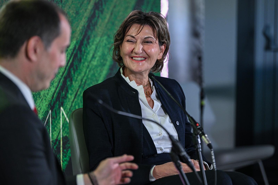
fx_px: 1158
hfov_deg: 13.7
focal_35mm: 150
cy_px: 92
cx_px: 139
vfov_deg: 9.2
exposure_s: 1/160
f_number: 2.8
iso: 2500
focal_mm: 150
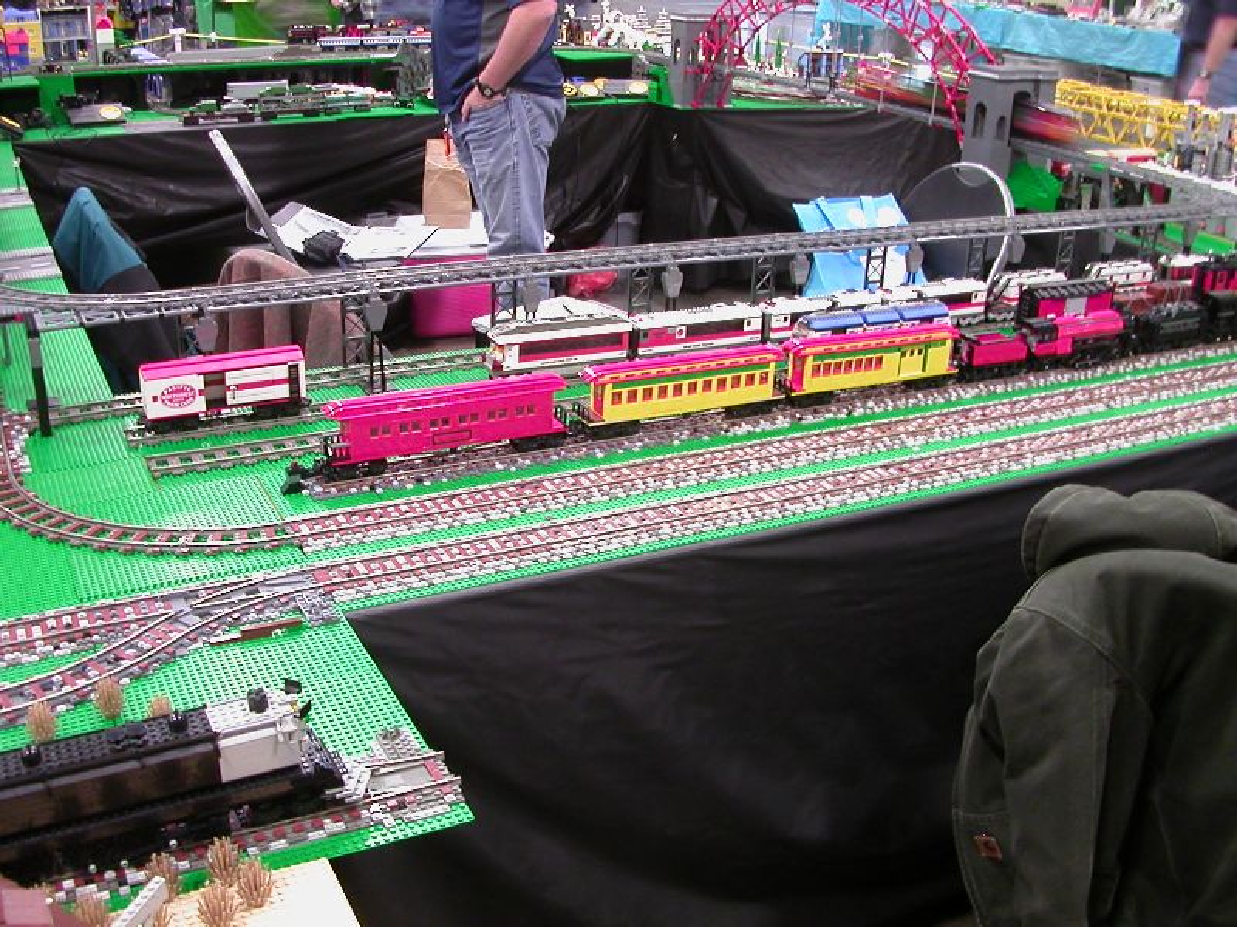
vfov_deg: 38.7
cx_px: 618
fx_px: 1322
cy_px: 464
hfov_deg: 50.1
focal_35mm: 37
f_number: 2.7
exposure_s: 1/6
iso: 100
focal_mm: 5.6
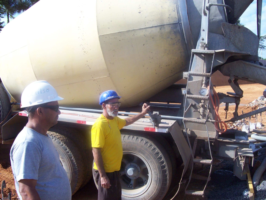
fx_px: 277
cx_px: 133
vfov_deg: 39.6
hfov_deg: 51.4
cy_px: 100
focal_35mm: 36
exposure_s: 1/281
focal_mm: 6
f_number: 4.8
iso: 80
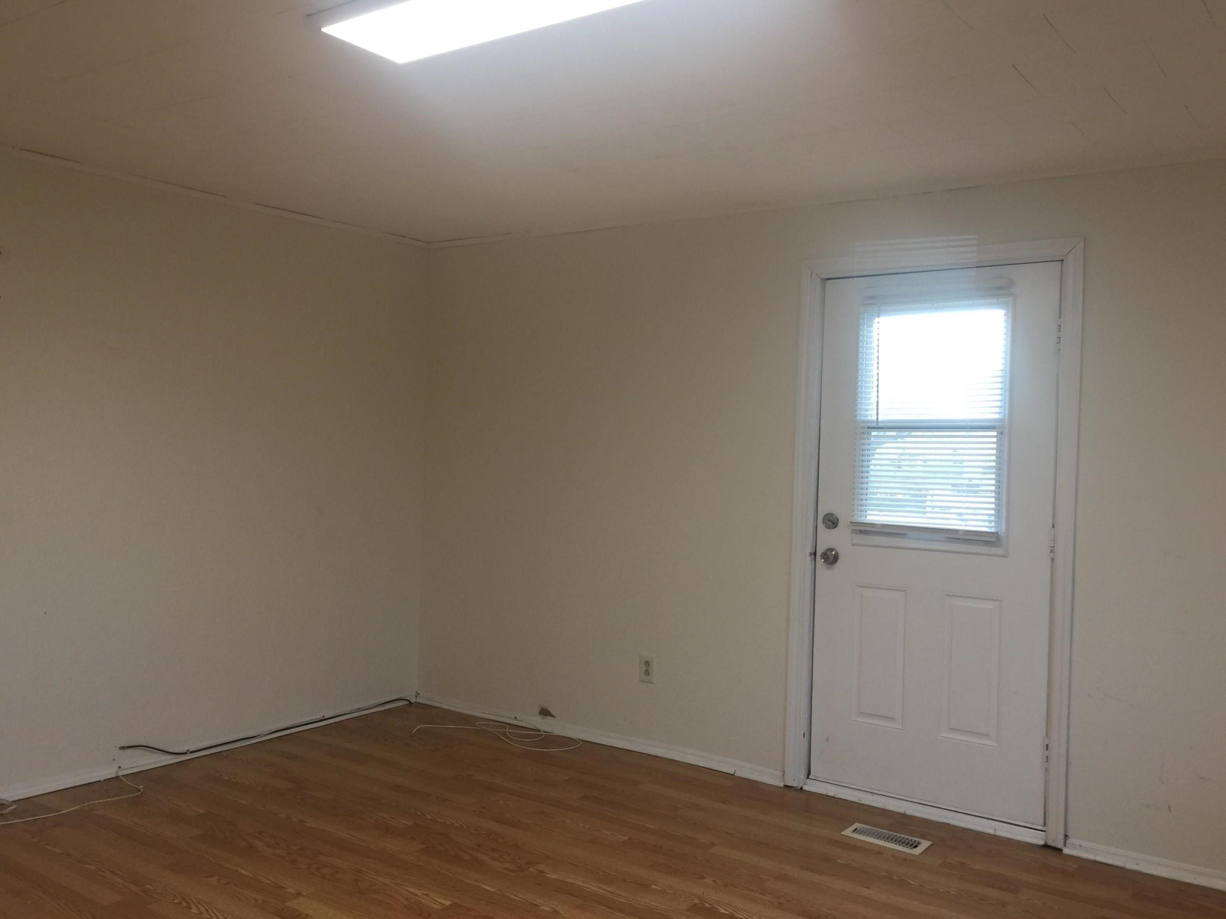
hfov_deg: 60.0
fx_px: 1062
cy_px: 472
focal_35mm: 30
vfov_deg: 46.8
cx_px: 619
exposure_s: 1/30
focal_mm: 4.15
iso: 32
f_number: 2.2
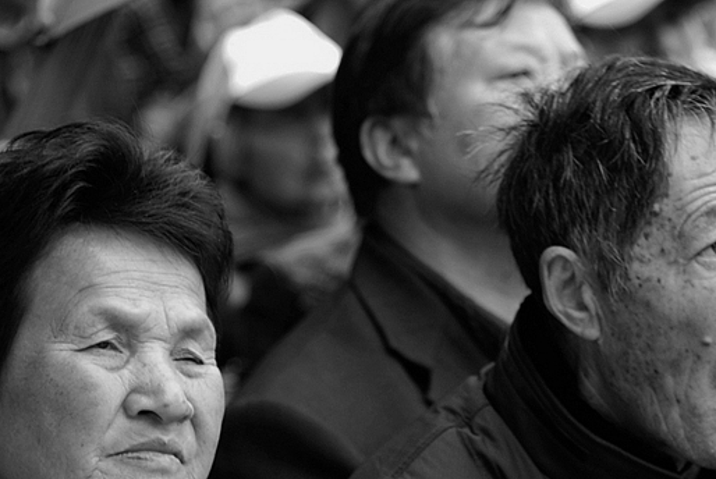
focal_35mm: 269
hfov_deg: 7.6
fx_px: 5356
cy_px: 428
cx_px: 469
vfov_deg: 5.1
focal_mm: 90
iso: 200
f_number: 4
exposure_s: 1/60
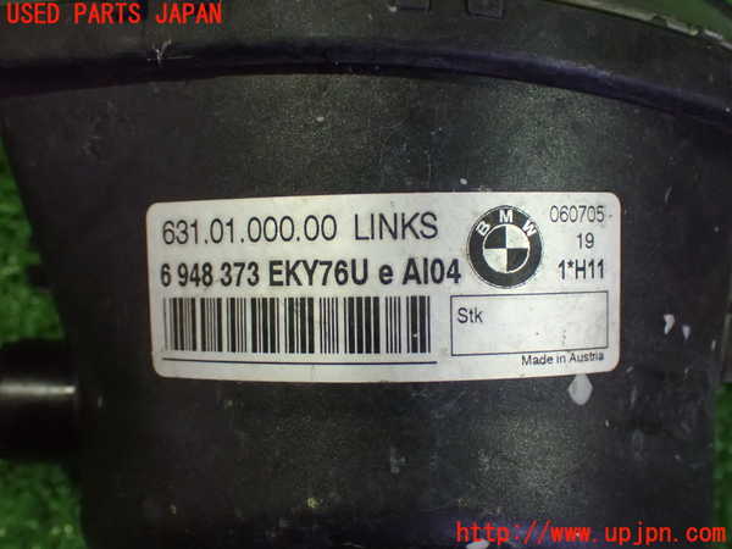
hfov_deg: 40.4
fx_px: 994
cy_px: 274
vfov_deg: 30.9
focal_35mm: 47
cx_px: 366
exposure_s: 1/50
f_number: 3.1
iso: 1250
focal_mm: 8.4
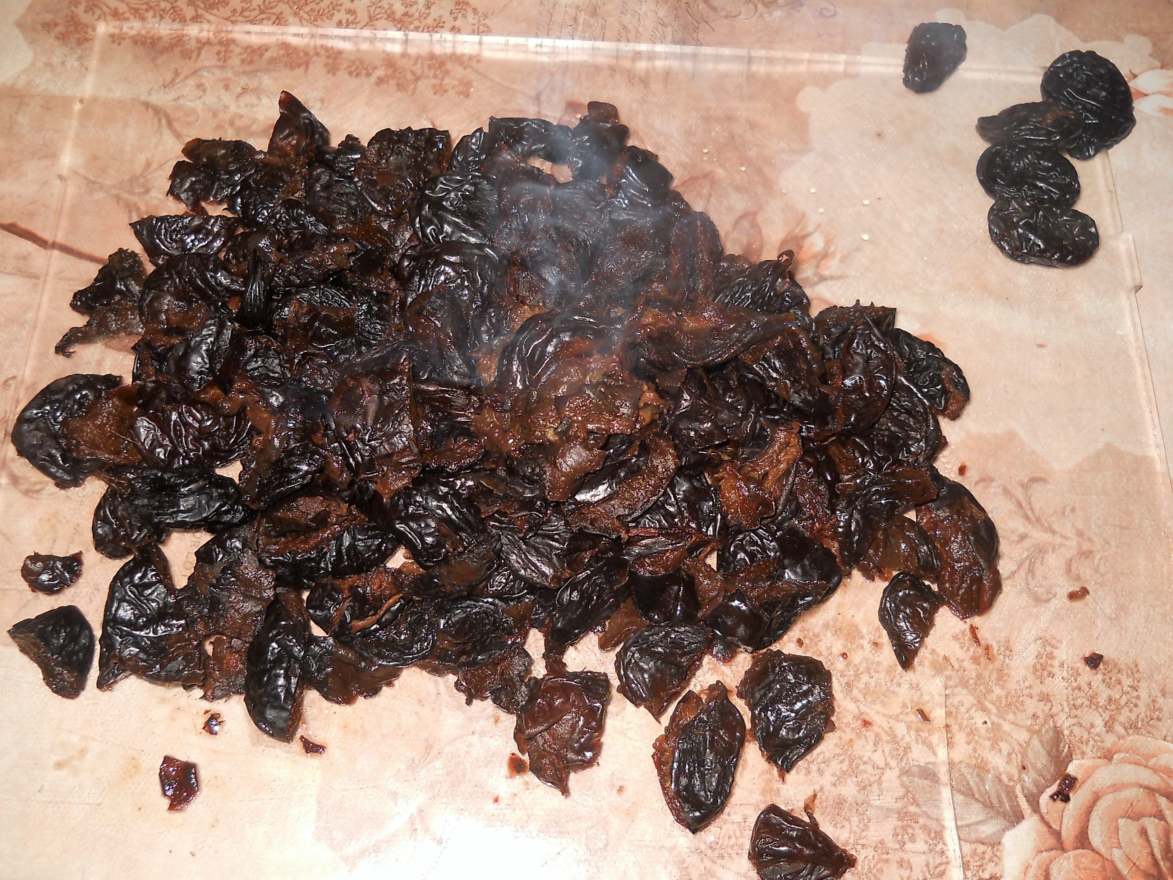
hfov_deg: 45.8
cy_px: 440
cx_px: 586
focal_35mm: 41
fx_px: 1389
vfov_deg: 35.1
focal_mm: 6.72
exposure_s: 1/30
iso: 80
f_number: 3.1
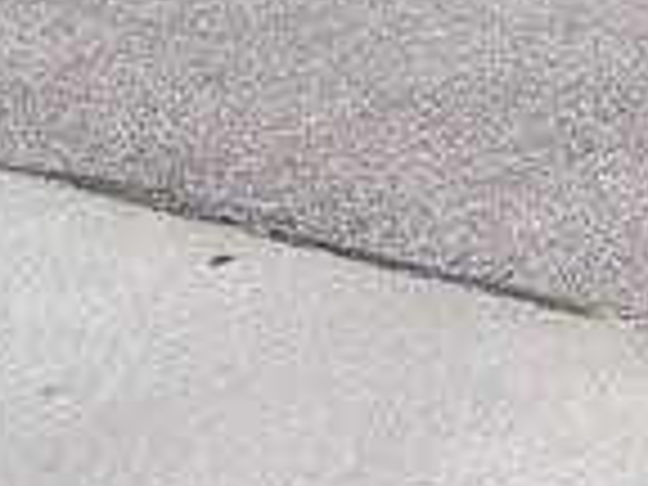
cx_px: 981
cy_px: -824
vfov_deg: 5.8
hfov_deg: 8.0
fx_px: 4511
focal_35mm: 241
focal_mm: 7.2
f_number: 3.2
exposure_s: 1/800
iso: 50
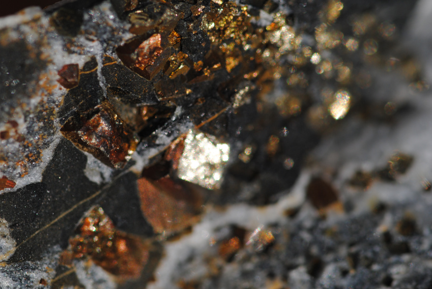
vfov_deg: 7.4
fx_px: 2229
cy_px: 156
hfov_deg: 11.1
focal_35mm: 186
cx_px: 185
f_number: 8
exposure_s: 1/1000
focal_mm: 105
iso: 100
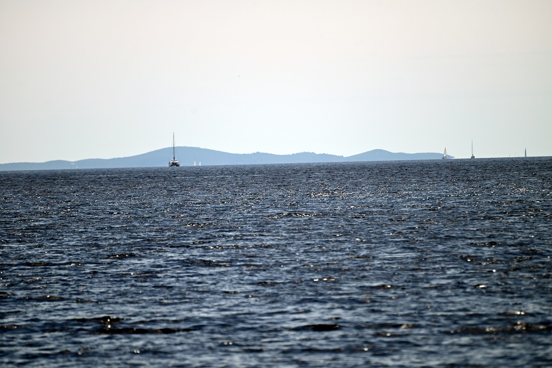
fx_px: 4294
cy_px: 184
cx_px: 276
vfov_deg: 4.9
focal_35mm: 280
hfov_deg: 7.4
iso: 100
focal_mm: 280
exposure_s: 1/1250
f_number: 6.3
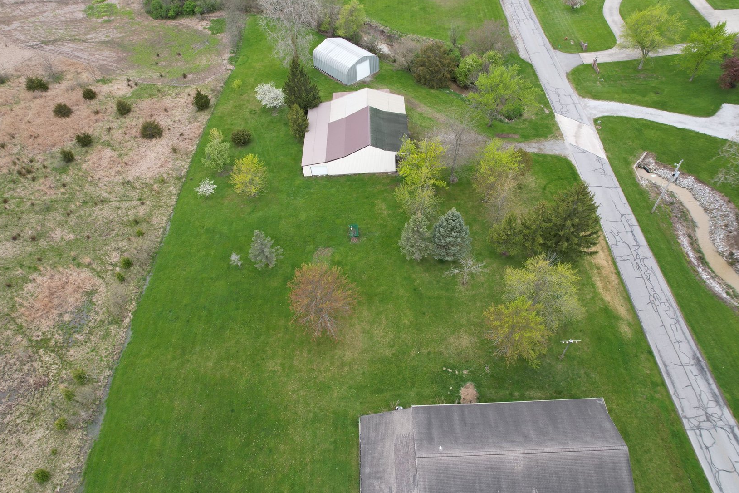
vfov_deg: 55.1
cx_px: 360
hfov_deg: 76.1
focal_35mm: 23
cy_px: 254
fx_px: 472
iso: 100
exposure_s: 1/320
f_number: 2.8
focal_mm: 8.38
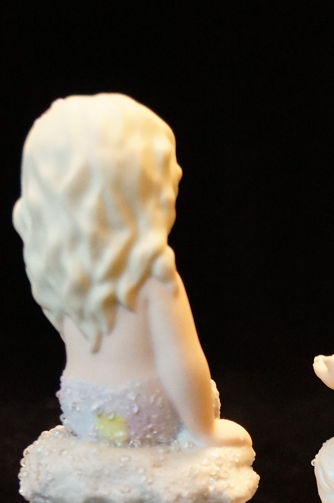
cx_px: 261
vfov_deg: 21.3
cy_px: 428
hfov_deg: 14.4
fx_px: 1312
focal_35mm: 94
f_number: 4.5
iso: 3200
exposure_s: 1/25
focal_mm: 28
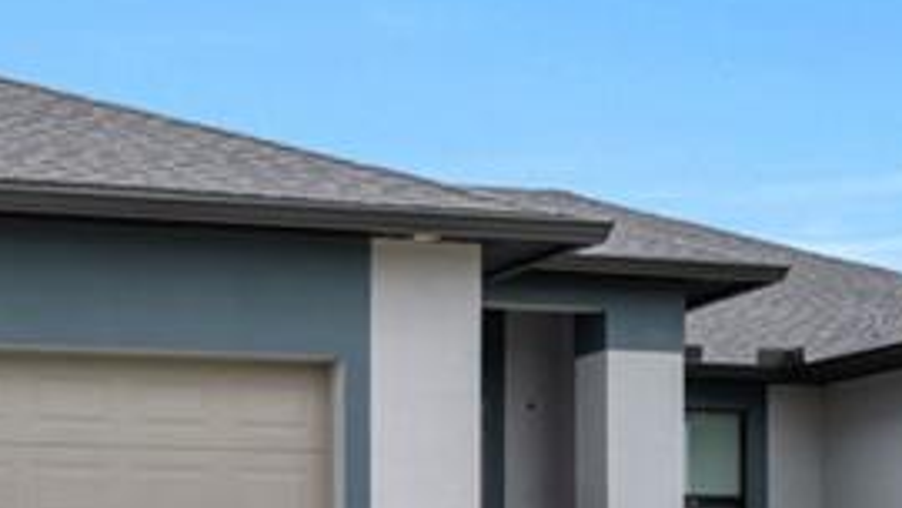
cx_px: 414
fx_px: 2847
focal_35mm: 119
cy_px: 688
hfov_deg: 18.0
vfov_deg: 10.0
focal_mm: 20
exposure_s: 1/160
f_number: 6.3
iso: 100
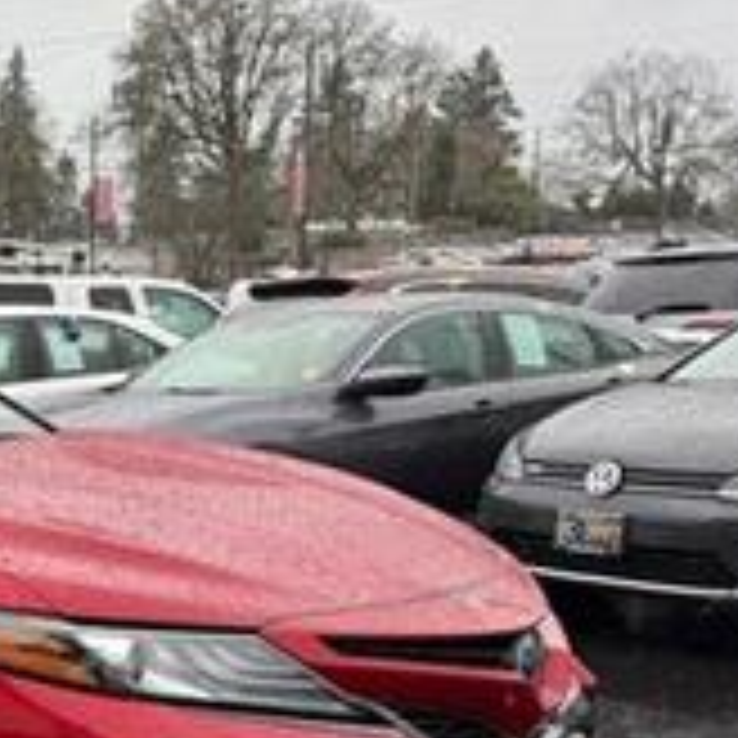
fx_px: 1568
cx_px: -220
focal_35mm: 65
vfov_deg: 26.0
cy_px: 585
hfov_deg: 23.4
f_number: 1.78
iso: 80
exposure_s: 1/377
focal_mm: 6.76
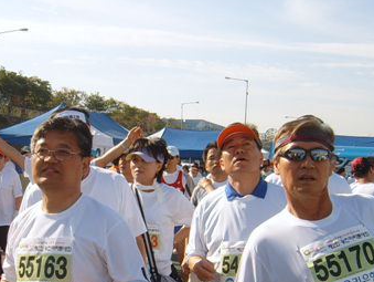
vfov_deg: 22.1
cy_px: 201
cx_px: 101
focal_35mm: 66
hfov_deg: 29.0
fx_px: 714
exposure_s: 1/500
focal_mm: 5.8
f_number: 5.8
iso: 50
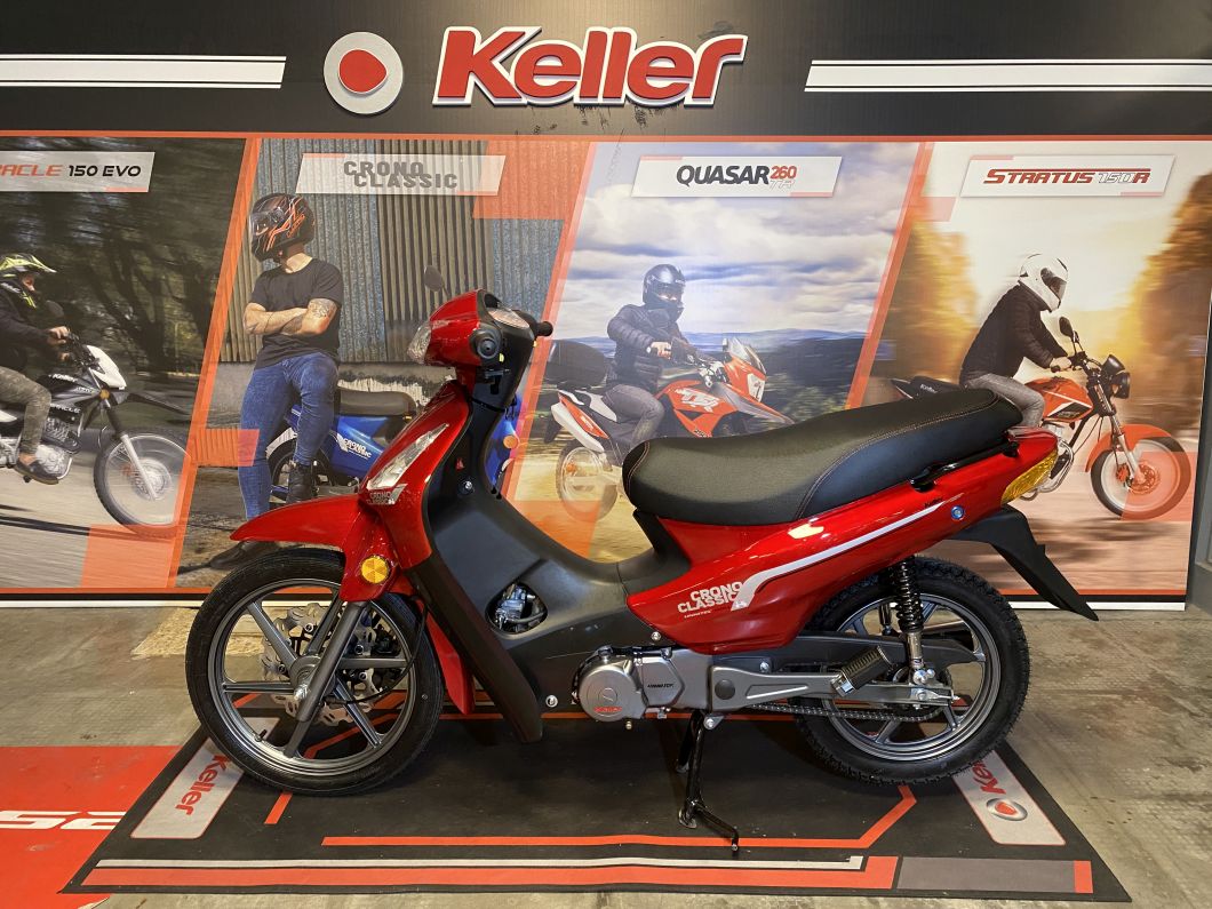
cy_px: 454
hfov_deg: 67.3
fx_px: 910
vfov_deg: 53.1
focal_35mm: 26
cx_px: 606
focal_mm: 4.25
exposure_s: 1/50
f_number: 1.8
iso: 200
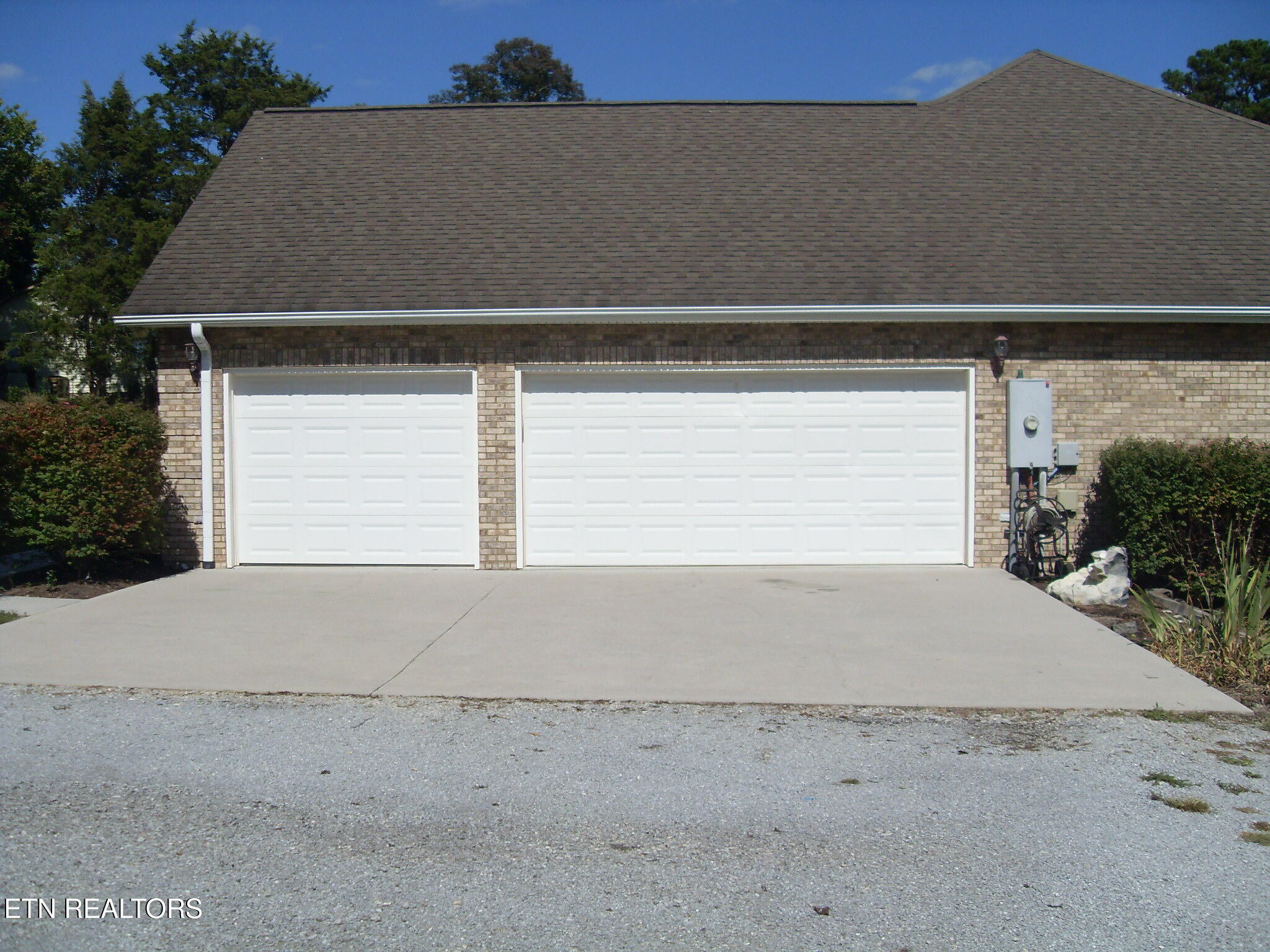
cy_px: 476
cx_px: 635
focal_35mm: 37
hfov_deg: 50.1
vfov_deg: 38.7
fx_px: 1357
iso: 80
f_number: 7
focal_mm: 6.3
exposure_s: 1/750
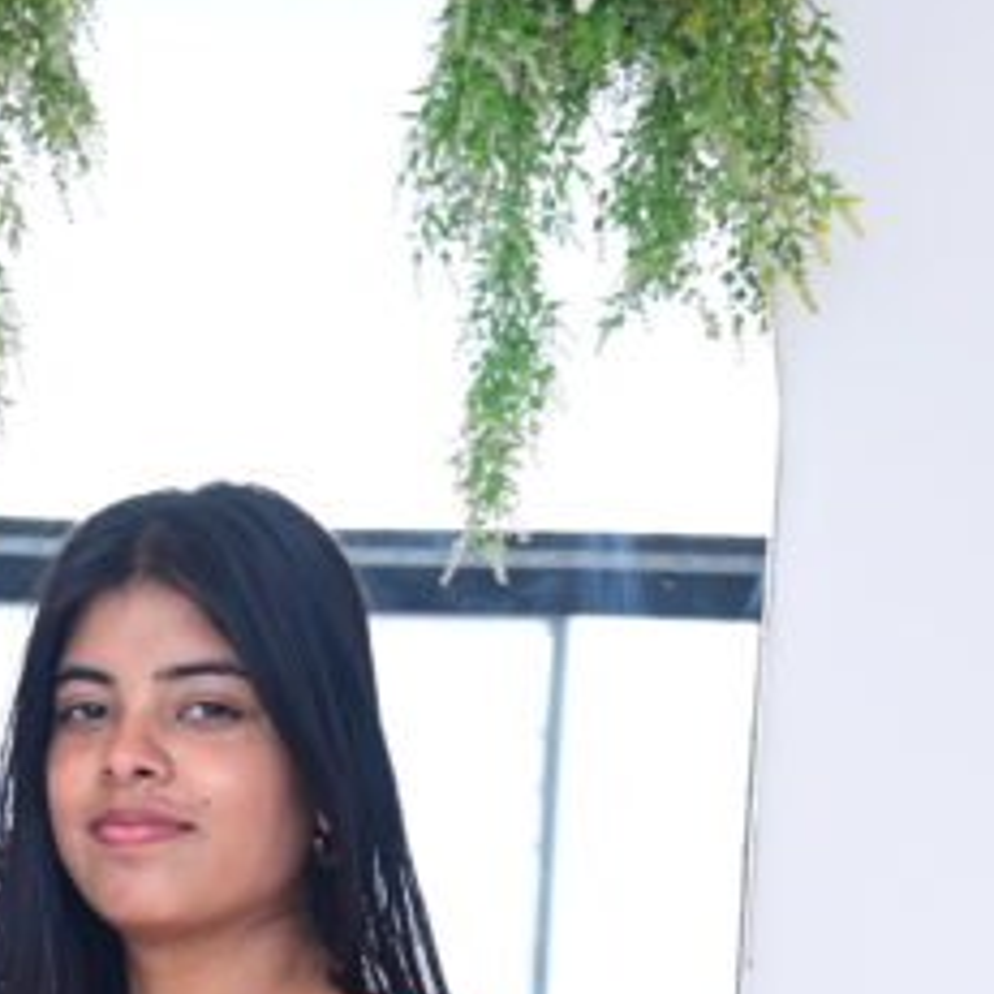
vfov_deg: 13.4
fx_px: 3866
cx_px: 262
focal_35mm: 119
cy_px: 1676
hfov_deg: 14.6
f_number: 5.6
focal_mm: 36
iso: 200
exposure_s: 1/125
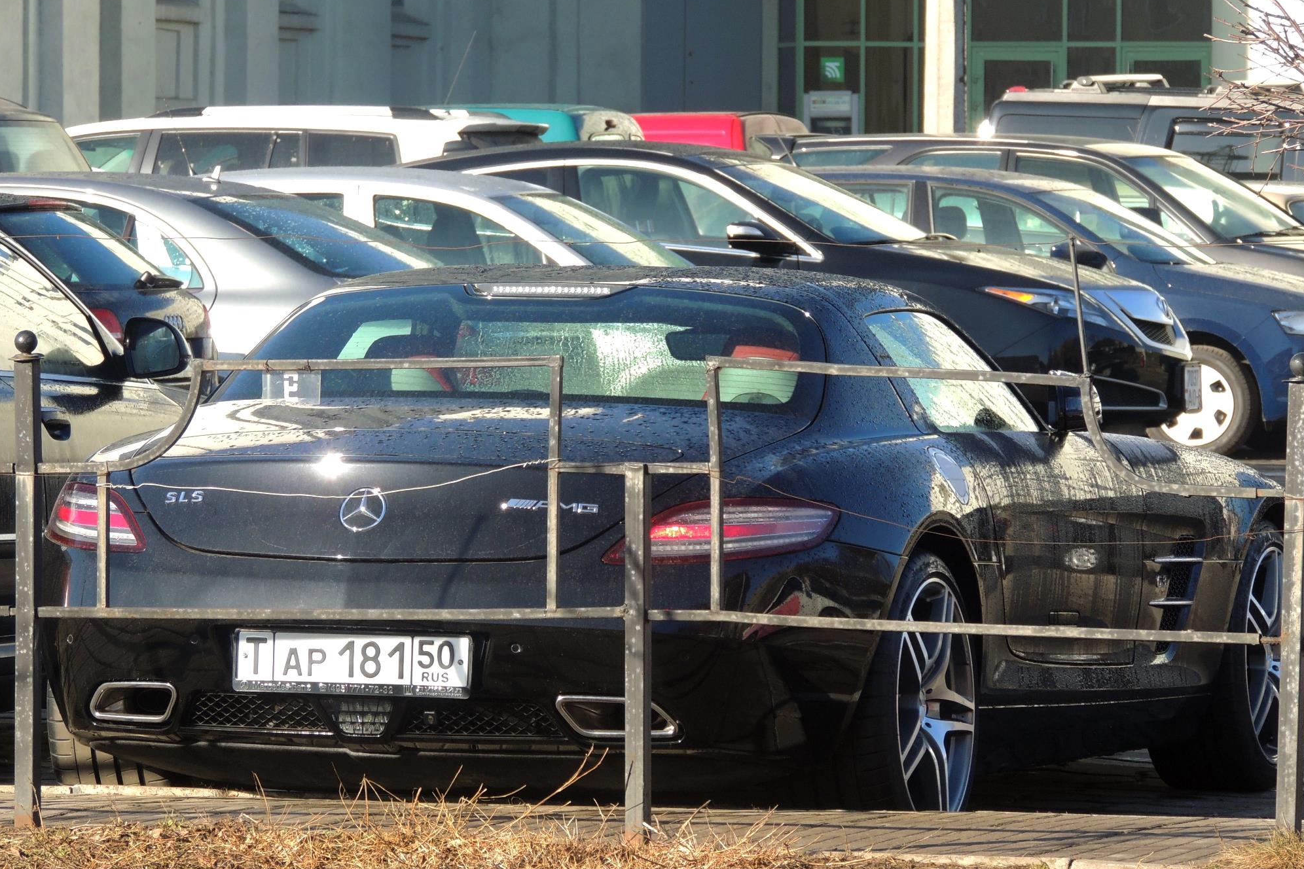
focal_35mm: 235
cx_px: 652
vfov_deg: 5.8
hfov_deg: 8.8
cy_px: 440
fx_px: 8512
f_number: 4.6
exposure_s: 1/200
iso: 100
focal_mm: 40.1
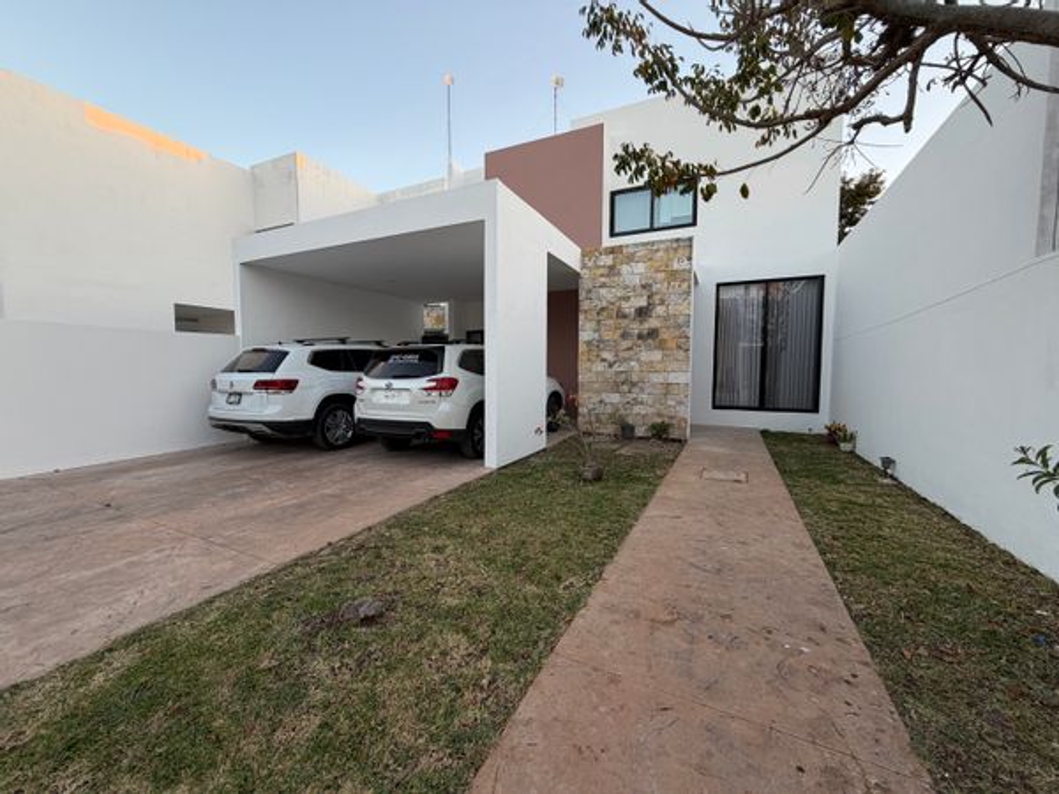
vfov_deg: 85.7
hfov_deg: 102.1
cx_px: 530
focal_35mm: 14
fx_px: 428
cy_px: 397
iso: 64
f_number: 2.2
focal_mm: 2.22
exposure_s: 1/121
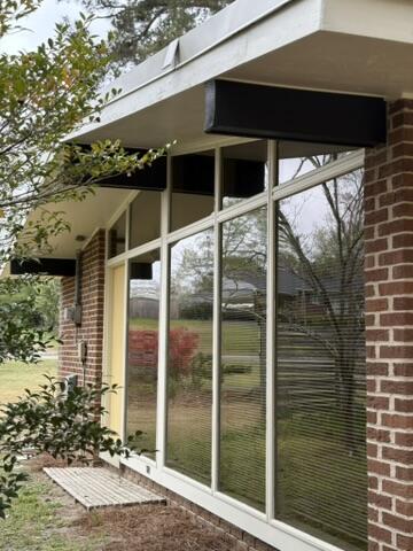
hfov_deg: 28.0
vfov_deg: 36.8
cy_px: 276
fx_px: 827
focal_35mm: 52
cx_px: 206
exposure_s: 1/369
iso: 32
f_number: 1.6
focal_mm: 5.96
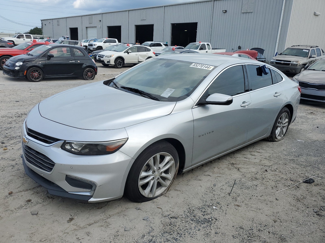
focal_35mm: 26
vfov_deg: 53.1
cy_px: 122
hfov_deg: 67.3
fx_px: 244
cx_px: 162
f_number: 1.5
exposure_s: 1/2000
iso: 50
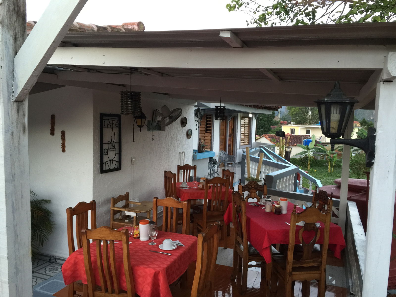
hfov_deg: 61.7
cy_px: 148
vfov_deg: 48.2
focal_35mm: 29
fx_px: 332
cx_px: 198
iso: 50
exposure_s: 1/30
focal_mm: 4.15
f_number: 2.2
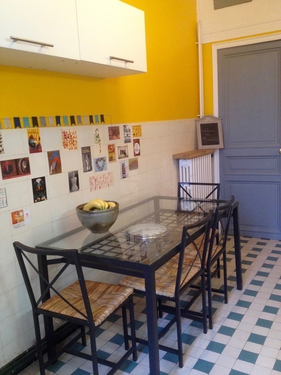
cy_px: 188
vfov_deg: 52.6
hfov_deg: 40.7
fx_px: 379
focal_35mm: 35
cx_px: 140
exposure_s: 1/20
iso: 200
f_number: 2.4
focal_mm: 4.28
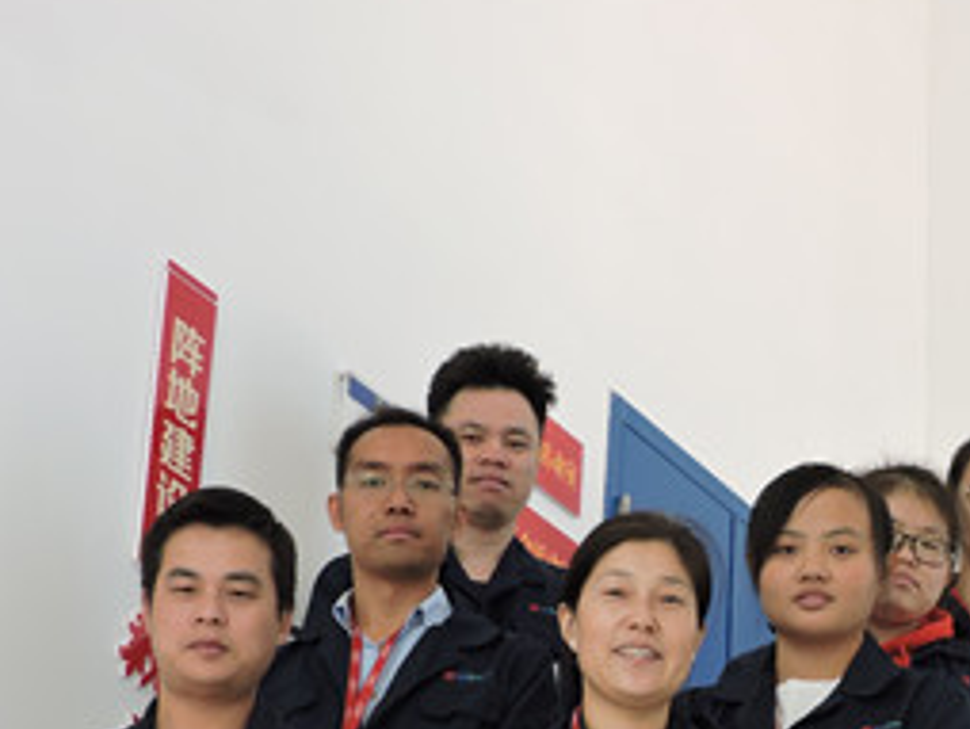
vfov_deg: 13.1
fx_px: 3113
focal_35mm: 111
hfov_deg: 17.1
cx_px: 1077
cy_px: 832
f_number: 3.5
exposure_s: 1/50
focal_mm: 8.4
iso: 200
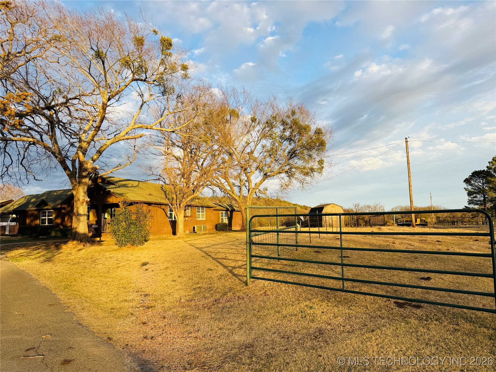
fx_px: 344
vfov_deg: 56.8
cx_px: 248
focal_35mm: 24
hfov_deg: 71.6
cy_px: 186
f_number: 1.78
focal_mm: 6.76
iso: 80
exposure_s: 1/1192
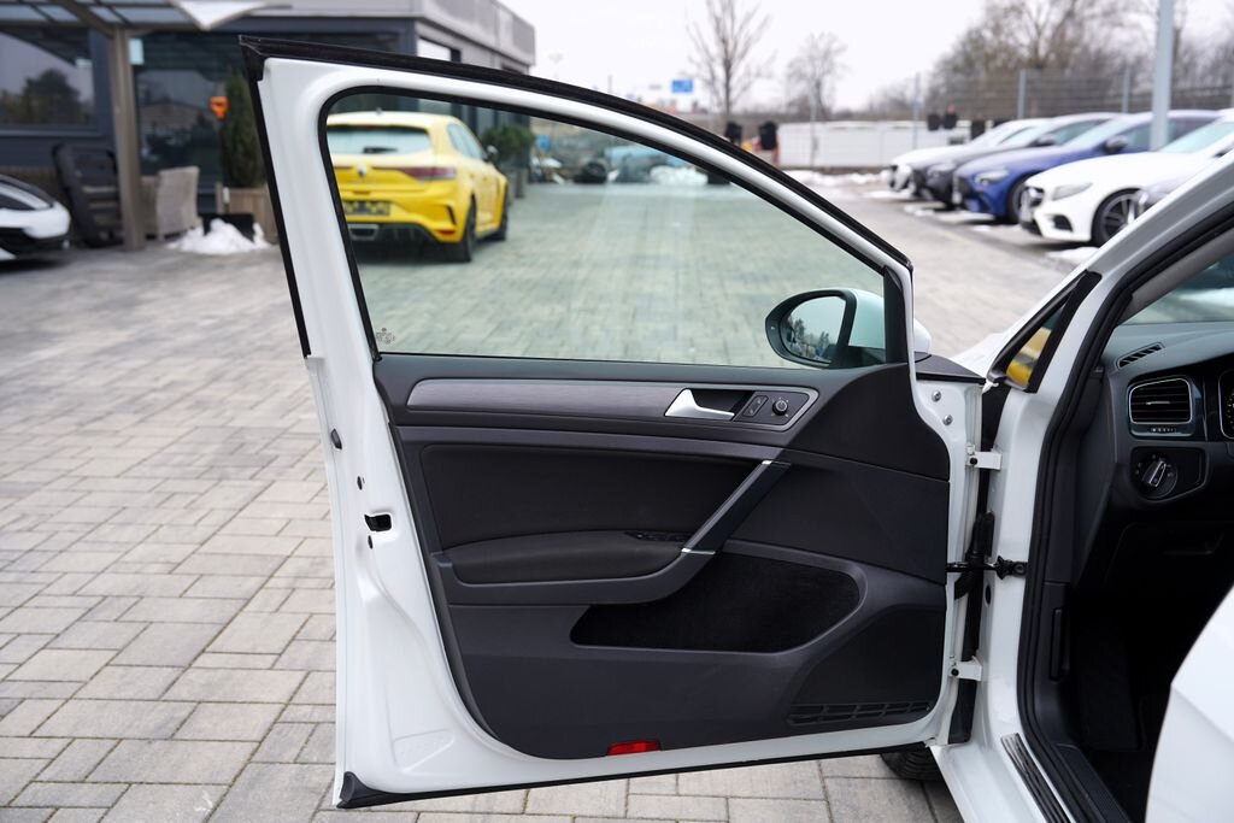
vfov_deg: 33.4
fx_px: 1371
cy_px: 412
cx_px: 617
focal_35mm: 40
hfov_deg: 48.5
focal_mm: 40
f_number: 4.5
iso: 100
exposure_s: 1/100
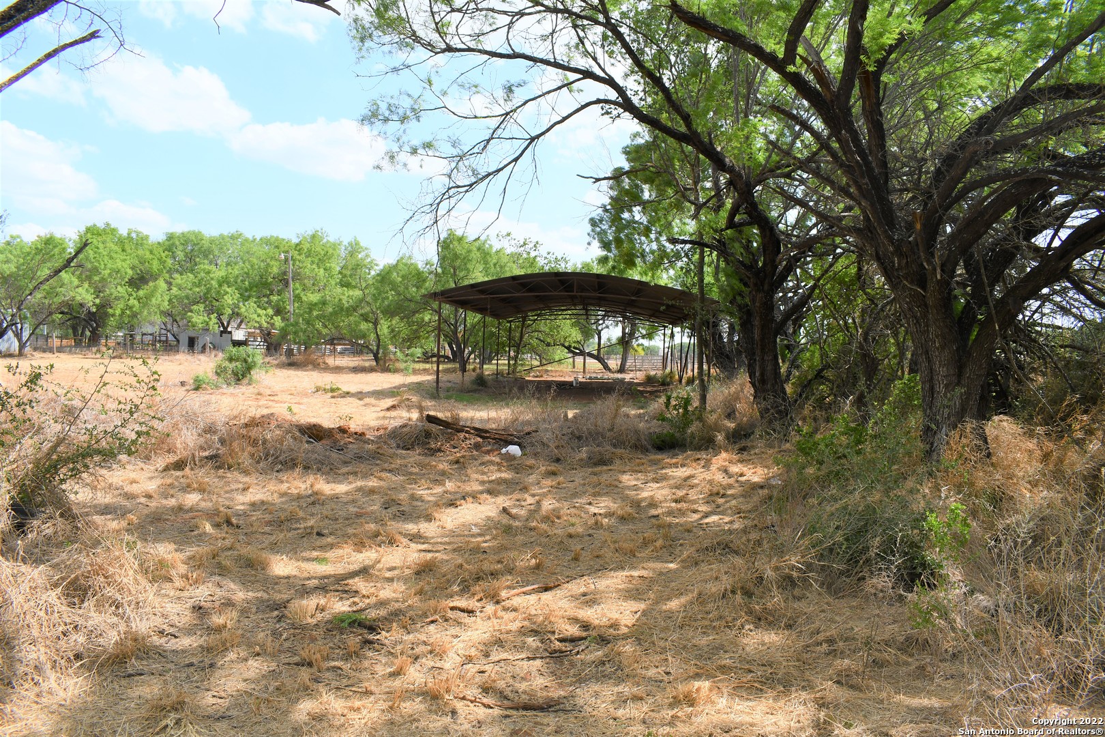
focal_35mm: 27
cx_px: 552
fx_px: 829
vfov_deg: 47.9
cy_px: 368
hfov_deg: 67.4
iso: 100
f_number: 9
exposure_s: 1/250
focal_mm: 18
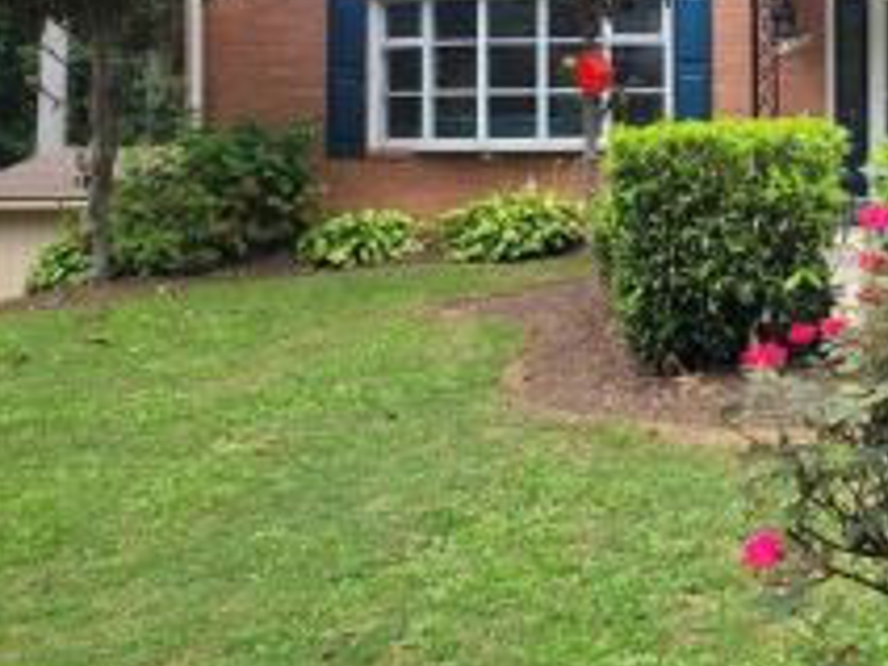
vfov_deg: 29.0
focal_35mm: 49
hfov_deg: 36.1
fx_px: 1257
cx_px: 825
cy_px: 134
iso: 40
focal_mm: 5.4
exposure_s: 1/447
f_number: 1.8
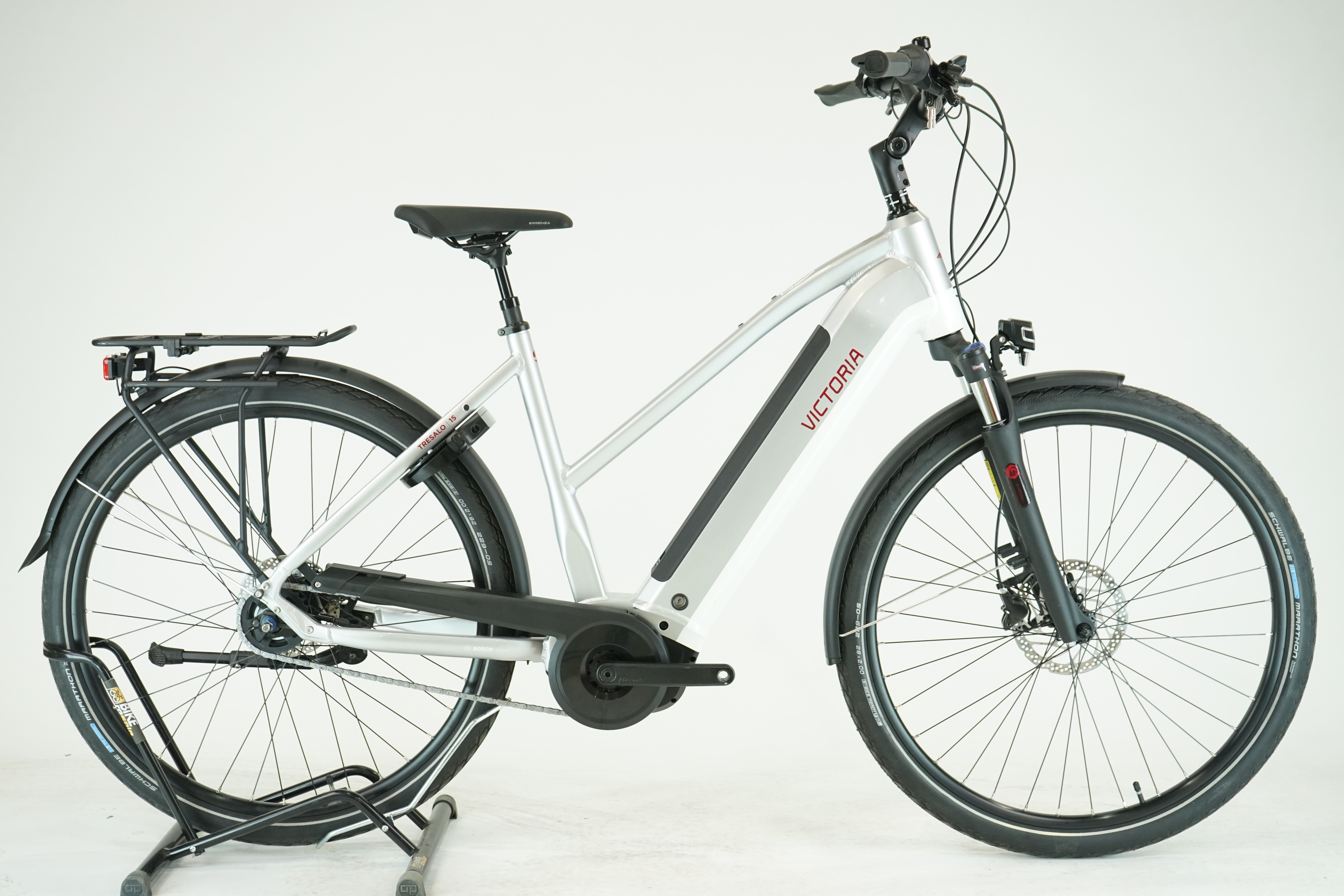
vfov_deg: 26.5
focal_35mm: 51
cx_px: 672
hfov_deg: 38.9
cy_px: 448
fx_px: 1904
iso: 1600
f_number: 5.6
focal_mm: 51
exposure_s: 1/200
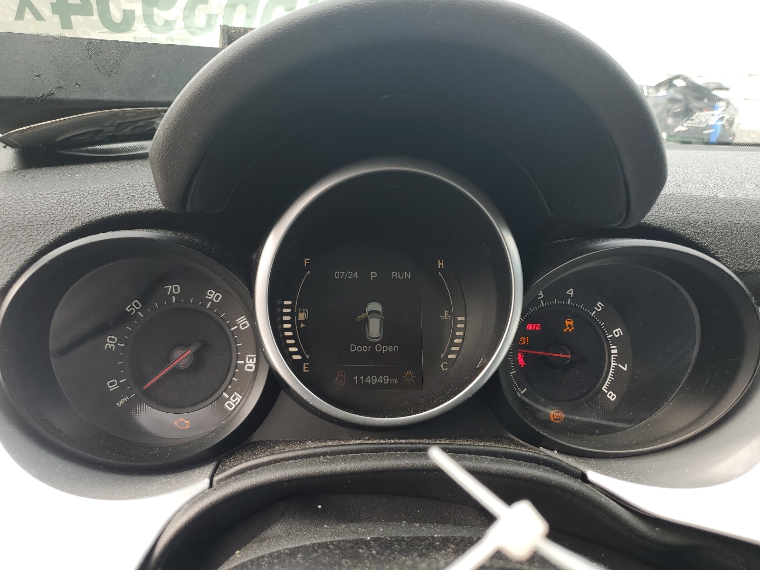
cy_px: 285
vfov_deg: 53.1
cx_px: 380
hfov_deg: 67.3
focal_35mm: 26
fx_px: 571
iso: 50
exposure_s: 1/250
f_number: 1.5
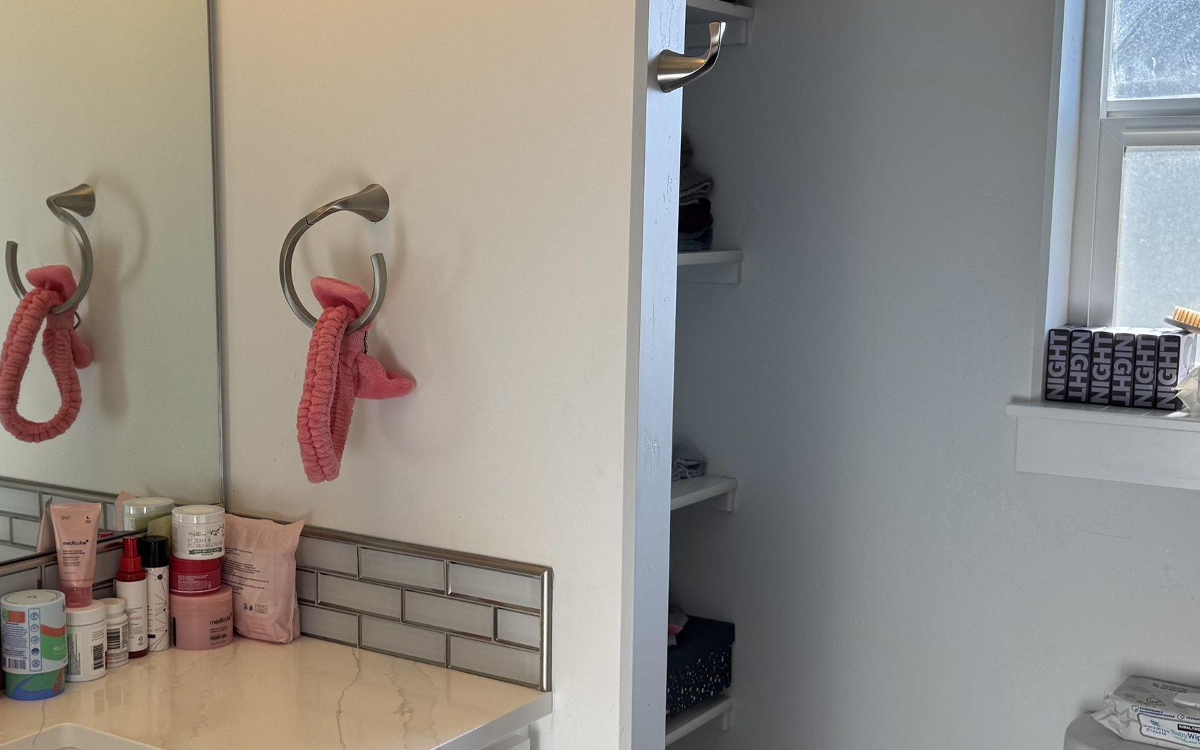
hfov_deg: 43.2
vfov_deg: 28.0
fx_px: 1504
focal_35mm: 46
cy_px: 419
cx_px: 453
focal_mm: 6.76
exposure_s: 1/232
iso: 64
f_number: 1.78
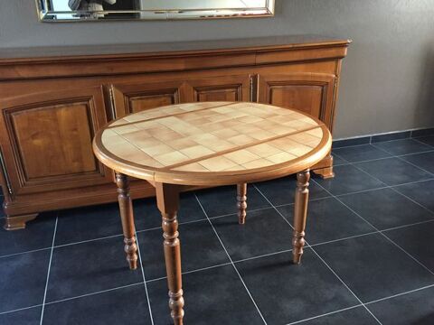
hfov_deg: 61.7
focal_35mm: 29
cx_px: 217
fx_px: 364
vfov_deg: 48.2
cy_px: 162
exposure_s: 1/20
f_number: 2.2
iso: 250
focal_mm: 4.15
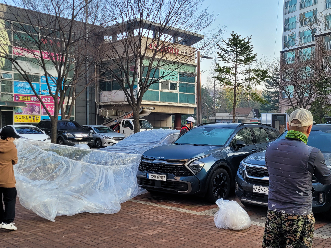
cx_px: 188
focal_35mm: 40
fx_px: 382
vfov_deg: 35.9
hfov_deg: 46.7
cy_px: 146
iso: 40
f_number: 1.8
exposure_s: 1/310
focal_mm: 5.4
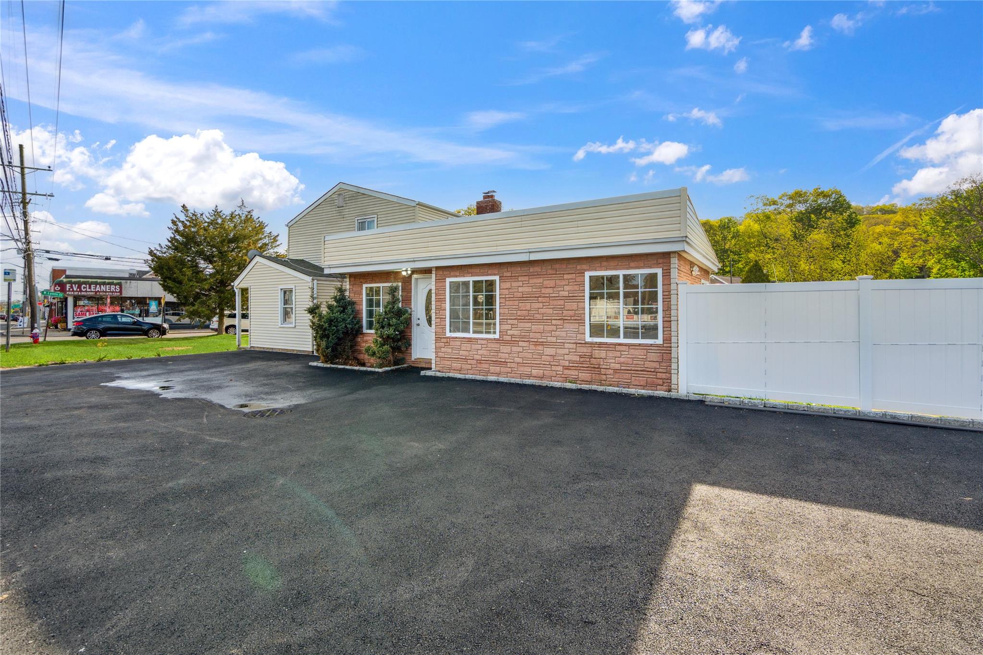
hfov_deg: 96.7
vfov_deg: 73.7
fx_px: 437
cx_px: 492
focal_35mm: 16
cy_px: 328
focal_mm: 16
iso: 80
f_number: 5
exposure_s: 1/200
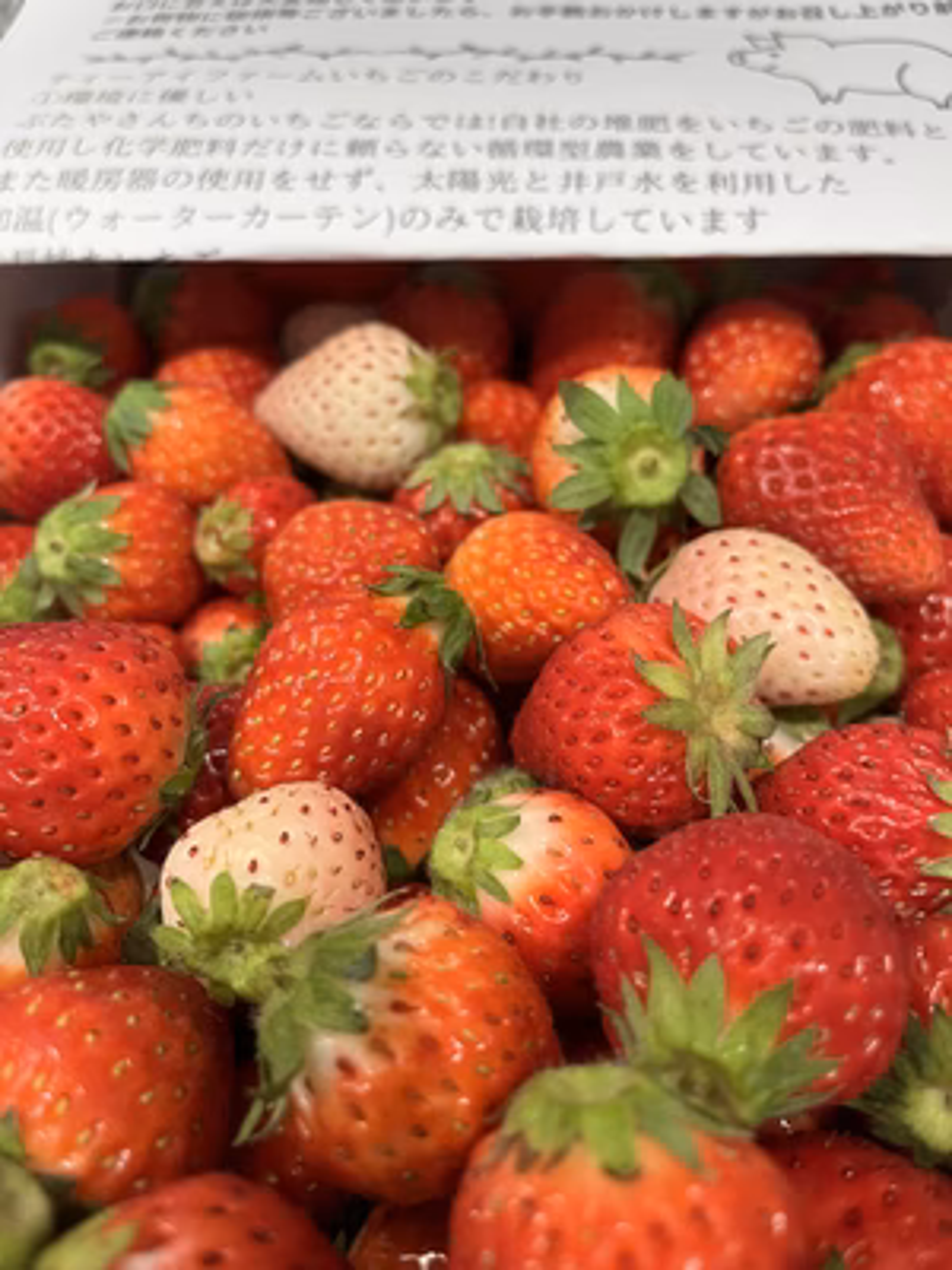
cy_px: 635
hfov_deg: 53.1
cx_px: 476
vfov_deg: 67.3
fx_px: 953
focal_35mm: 26
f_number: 1.6
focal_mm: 5.1
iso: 320
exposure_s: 1/50
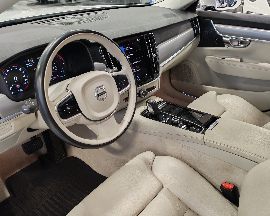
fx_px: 256
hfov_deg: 55.6
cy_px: 109
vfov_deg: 45.8
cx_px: 144
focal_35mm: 32
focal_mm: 6.12
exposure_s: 1/100
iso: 1669
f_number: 1.9
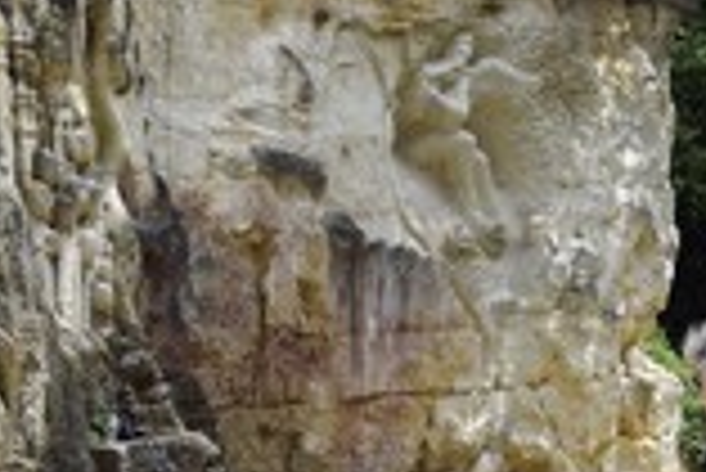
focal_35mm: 123
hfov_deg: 16.6
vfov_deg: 11.2
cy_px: 333
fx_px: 2414
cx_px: 250
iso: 200
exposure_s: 1/250
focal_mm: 46
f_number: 9
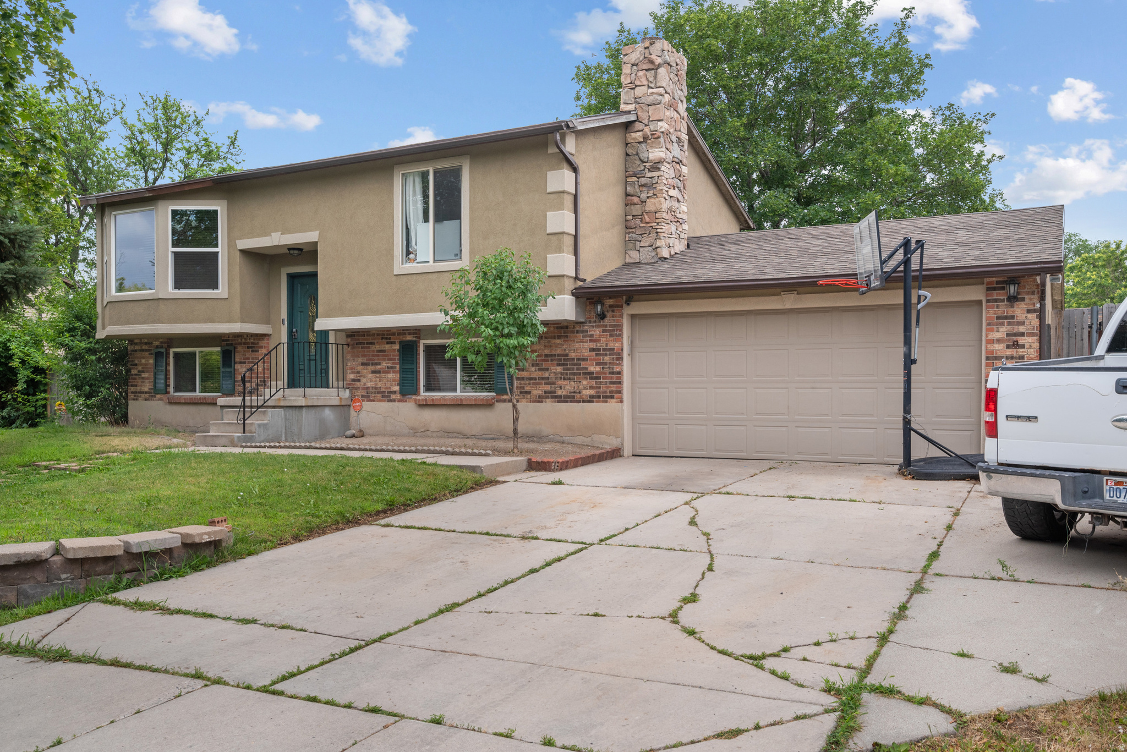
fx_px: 846
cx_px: 564
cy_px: 376
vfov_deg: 48.0
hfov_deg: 67.4
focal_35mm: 27
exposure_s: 1/60
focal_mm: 27
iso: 250
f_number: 8
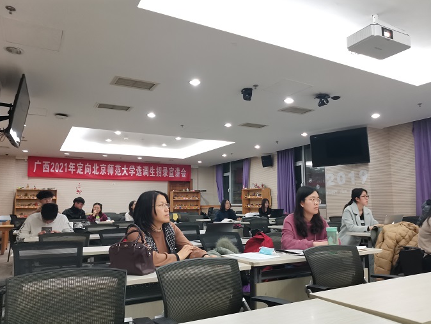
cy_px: 167
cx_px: 216
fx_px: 336
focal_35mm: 27
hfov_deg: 65.3
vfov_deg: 51.4
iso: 200
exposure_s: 1/50
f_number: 1.4
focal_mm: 4.66
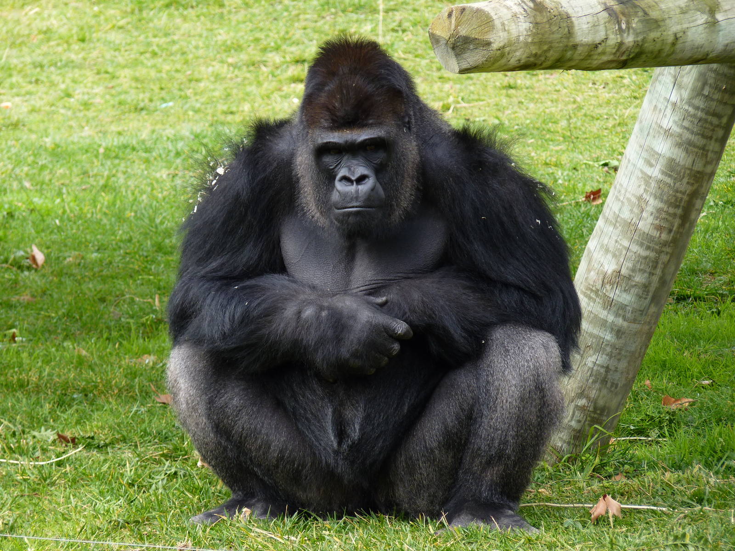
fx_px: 5903
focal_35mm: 278
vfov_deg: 5.3
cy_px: 276
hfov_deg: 7.1
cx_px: 368
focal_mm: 49.3
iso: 80
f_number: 3.7
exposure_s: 1/80
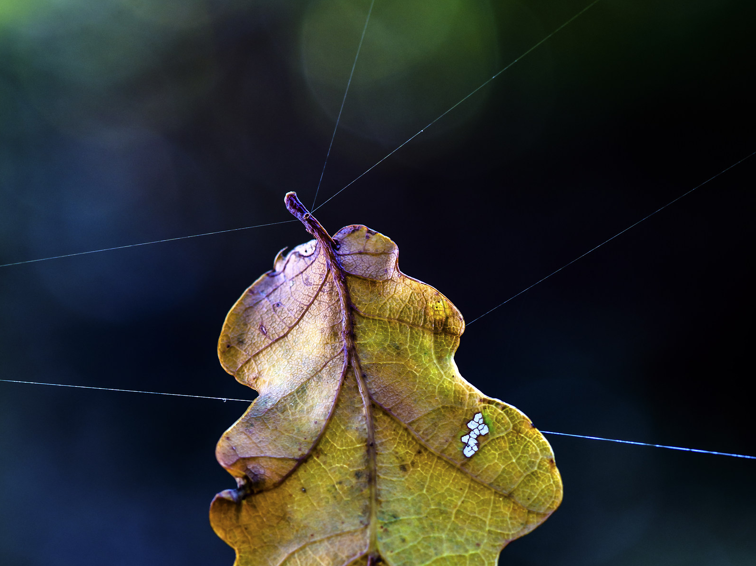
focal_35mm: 229
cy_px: 526
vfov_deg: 6.5
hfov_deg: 8.7
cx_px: 378
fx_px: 4995
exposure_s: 1/30
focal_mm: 105
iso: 100
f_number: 8
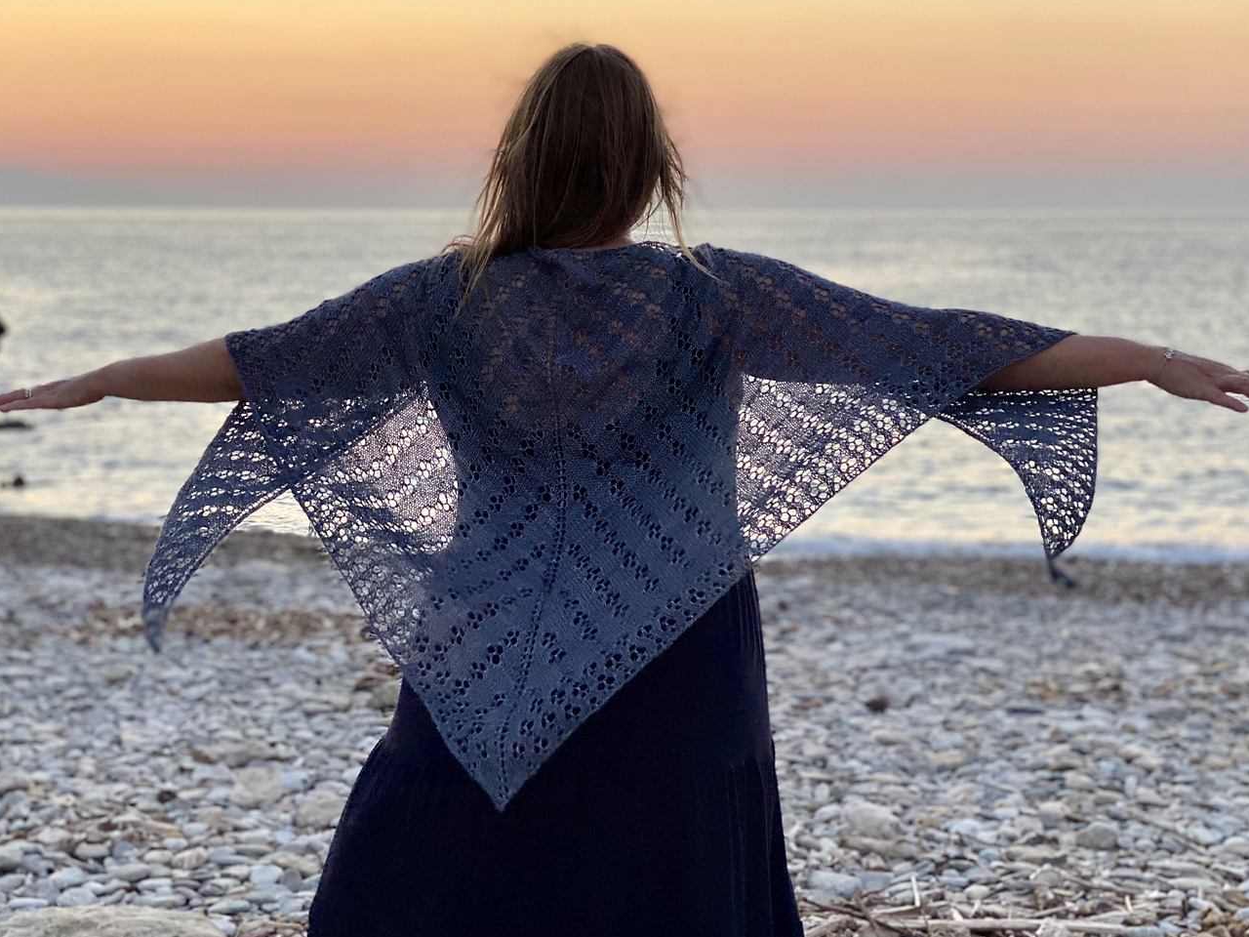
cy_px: 483
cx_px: 573
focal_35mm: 65
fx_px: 2345
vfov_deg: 22.6
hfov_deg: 29.8
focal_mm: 6
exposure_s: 1/122
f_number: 2
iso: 80
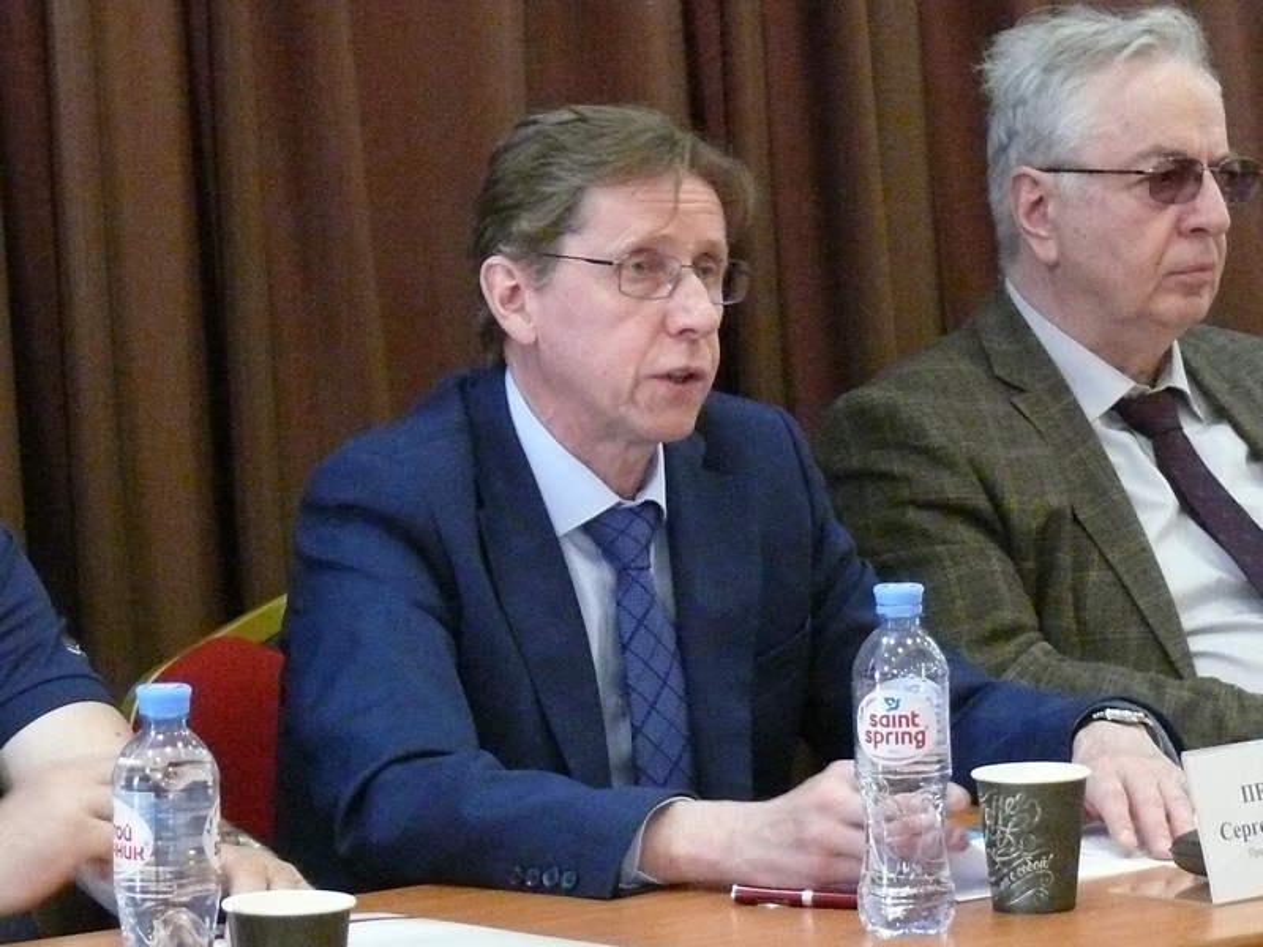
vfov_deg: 7.9
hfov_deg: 10.5
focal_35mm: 189
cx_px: 632
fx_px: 6896
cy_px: 474
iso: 800
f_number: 3.6
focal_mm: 22.4
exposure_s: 1/15
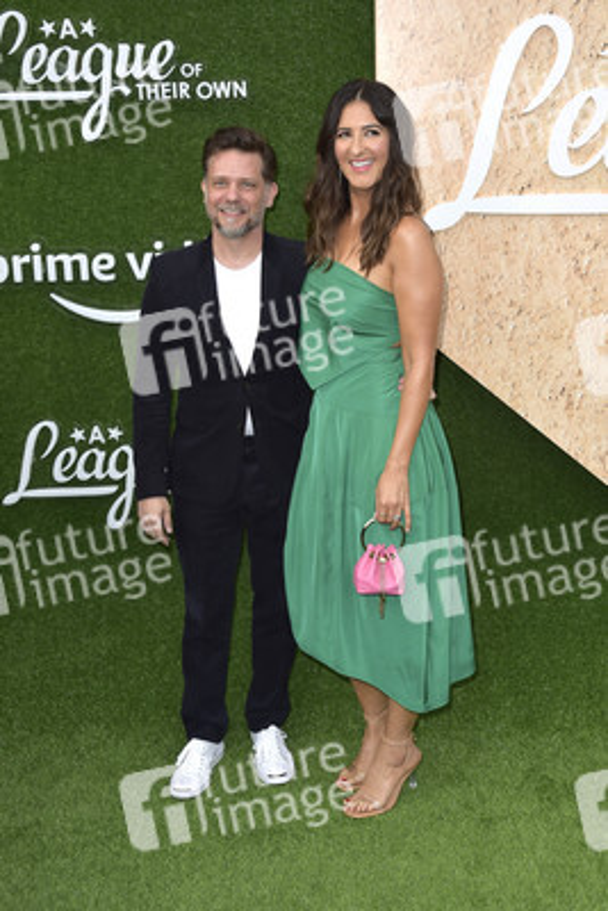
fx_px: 1114
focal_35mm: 44
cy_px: 456
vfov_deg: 44.5
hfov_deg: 30.5
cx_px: 304
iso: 640
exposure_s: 1/250
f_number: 6.3
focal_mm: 44
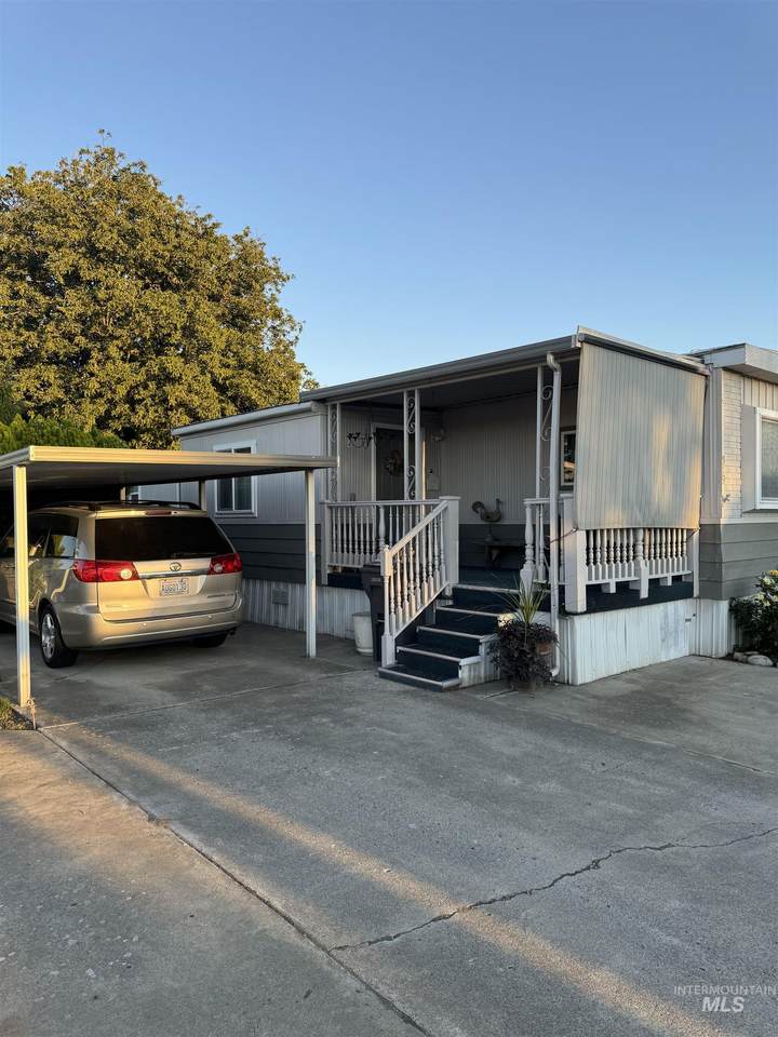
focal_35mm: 24
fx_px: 719
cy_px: 518
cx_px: 389
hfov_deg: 56.8
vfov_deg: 71.6
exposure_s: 1/912
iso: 80
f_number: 1.78
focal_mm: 6.76
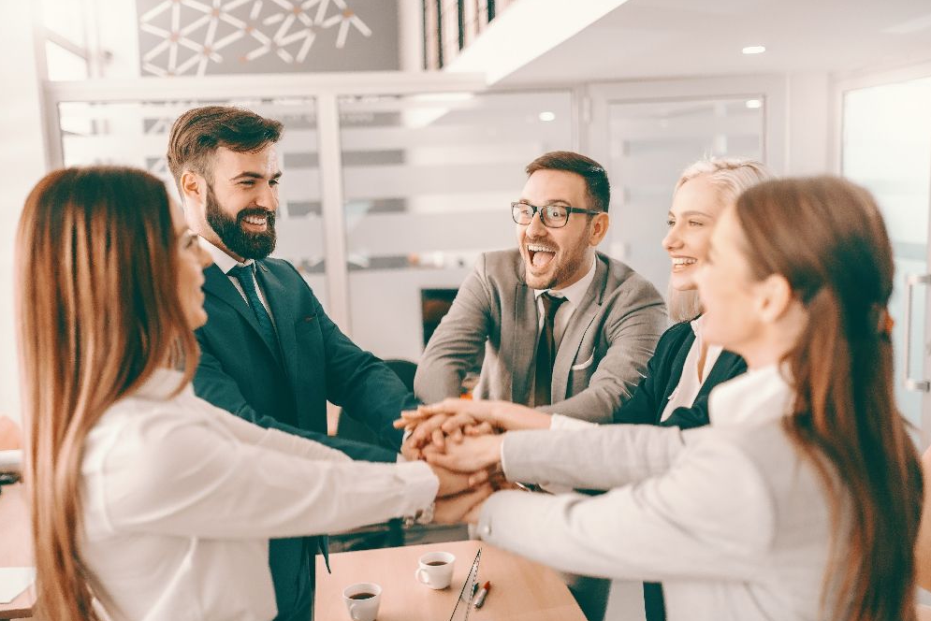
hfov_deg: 53.1
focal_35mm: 36
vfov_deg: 36.9
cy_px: 316
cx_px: 458
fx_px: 931
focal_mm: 35
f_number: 1.4
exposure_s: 1/200
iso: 250
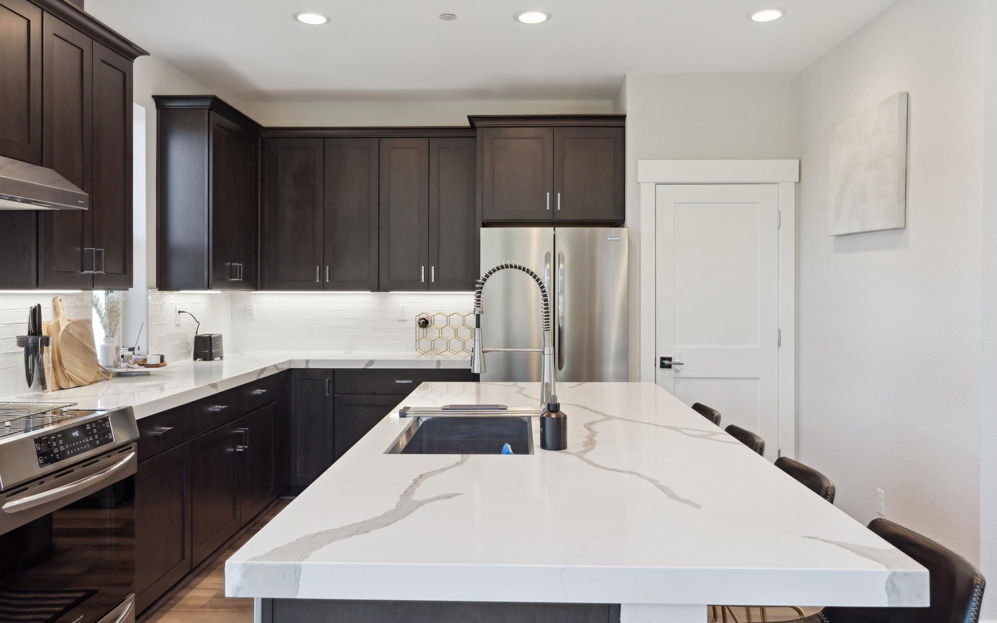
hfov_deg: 68.4
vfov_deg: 46.0
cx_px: 491
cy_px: 311
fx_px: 734
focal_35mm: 27
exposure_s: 1/80
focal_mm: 26
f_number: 6.3
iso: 400
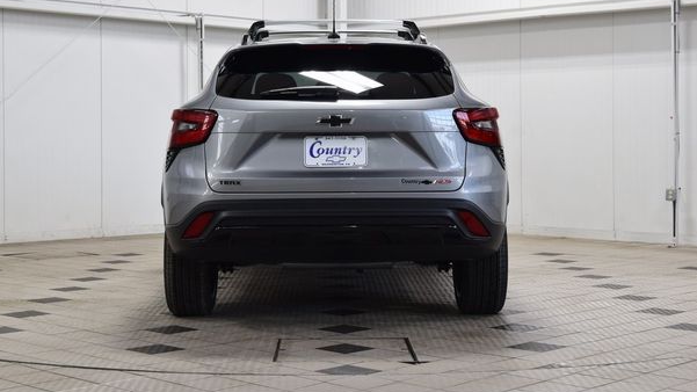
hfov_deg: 31.4
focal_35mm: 67
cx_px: 334
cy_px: 163
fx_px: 1238
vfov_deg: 18.0
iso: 400
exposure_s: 1/20
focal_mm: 40
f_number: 6.3
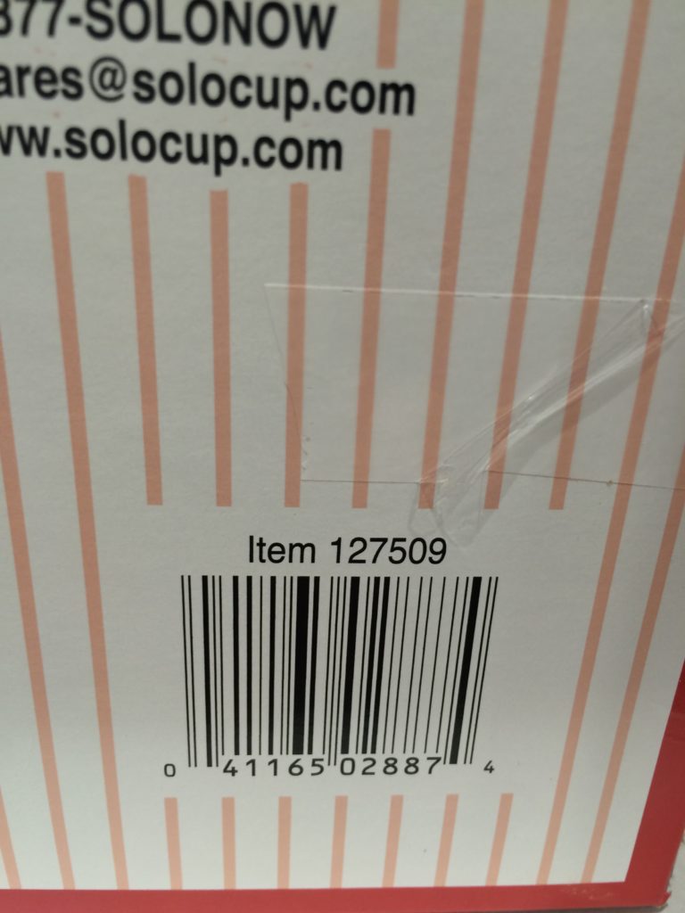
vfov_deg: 61.7
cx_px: 342
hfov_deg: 48.2
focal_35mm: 29
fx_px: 765
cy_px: 456
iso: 64
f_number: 2.2
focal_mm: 4.15
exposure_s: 1/30
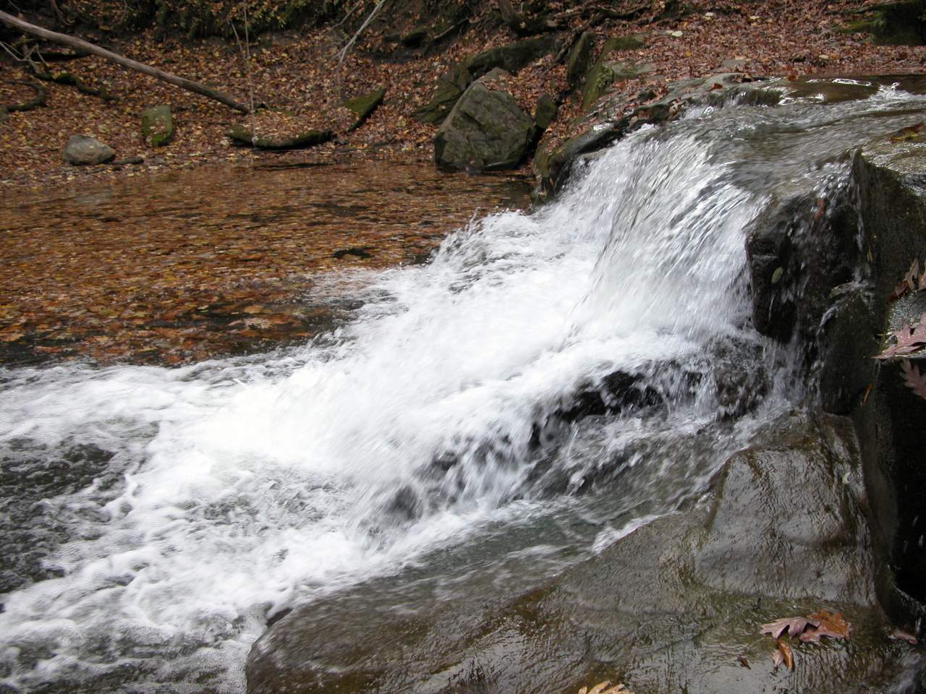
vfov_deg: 40.7
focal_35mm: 35
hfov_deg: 52.6
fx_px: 936
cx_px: 463
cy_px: 347
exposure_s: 1/103
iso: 100
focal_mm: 8.9
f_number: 2.8
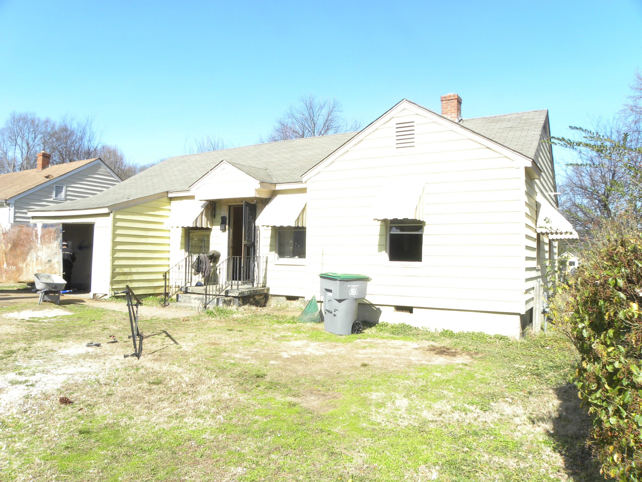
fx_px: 482
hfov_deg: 67.3
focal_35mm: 26
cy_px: 241
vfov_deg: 53.1
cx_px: 321
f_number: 8
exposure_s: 1/60
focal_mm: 4.6
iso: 64
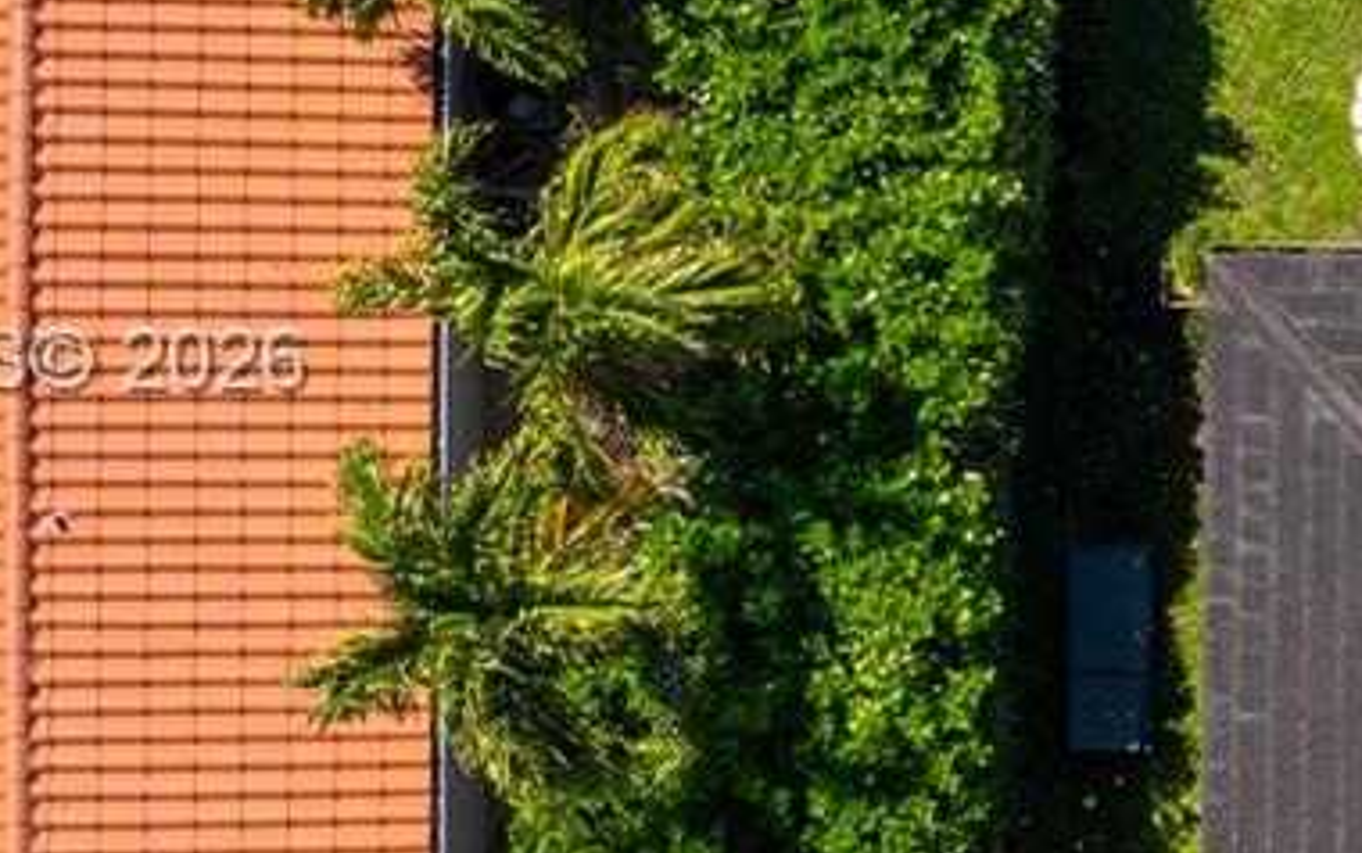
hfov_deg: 17.4
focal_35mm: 107
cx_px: 2057
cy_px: 367
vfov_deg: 12.2
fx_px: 3974
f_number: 8
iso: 100
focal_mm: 12.29
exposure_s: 1/320
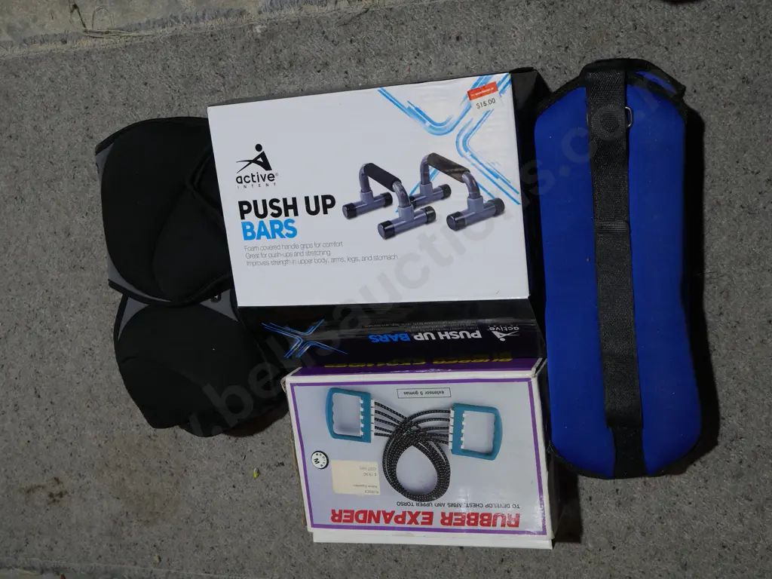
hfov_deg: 44.8
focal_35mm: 42
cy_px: 290
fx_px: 937
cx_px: 386
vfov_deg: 34.3
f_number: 5.6
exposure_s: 1/60
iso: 400
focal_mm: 21
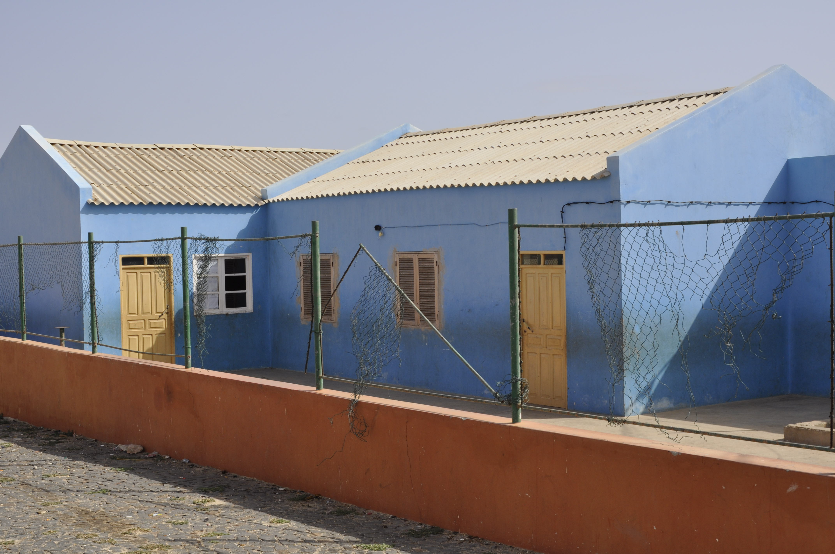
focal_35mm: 52
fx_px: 1216
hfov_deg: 37.9
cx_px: 418
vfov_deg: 25.7
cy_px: 277
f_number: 10
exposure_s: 1/400
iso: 200
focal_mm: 35
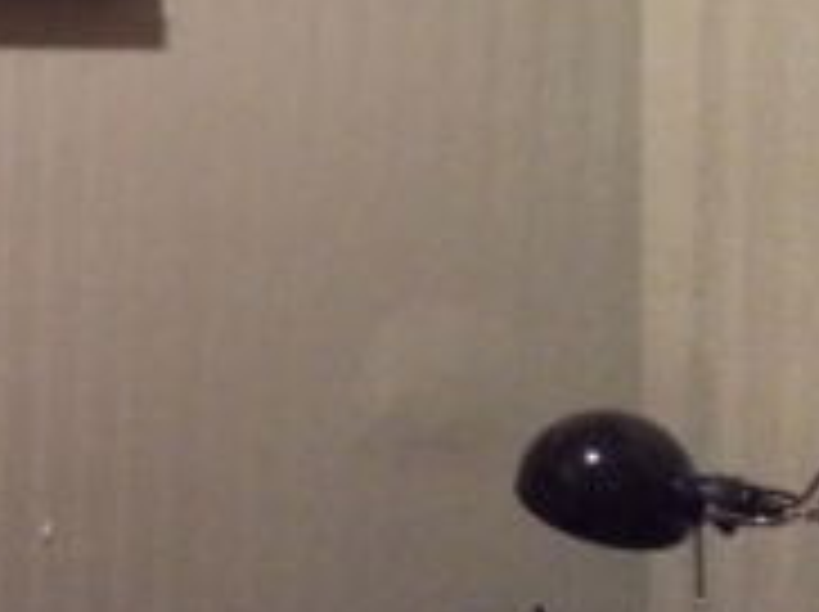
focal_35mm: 102
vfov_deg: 14.5
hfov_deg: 16.8
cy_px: 238
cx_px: -531
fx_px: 2410
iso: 400
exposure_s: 1/17
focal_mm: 4.15
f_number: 2.2
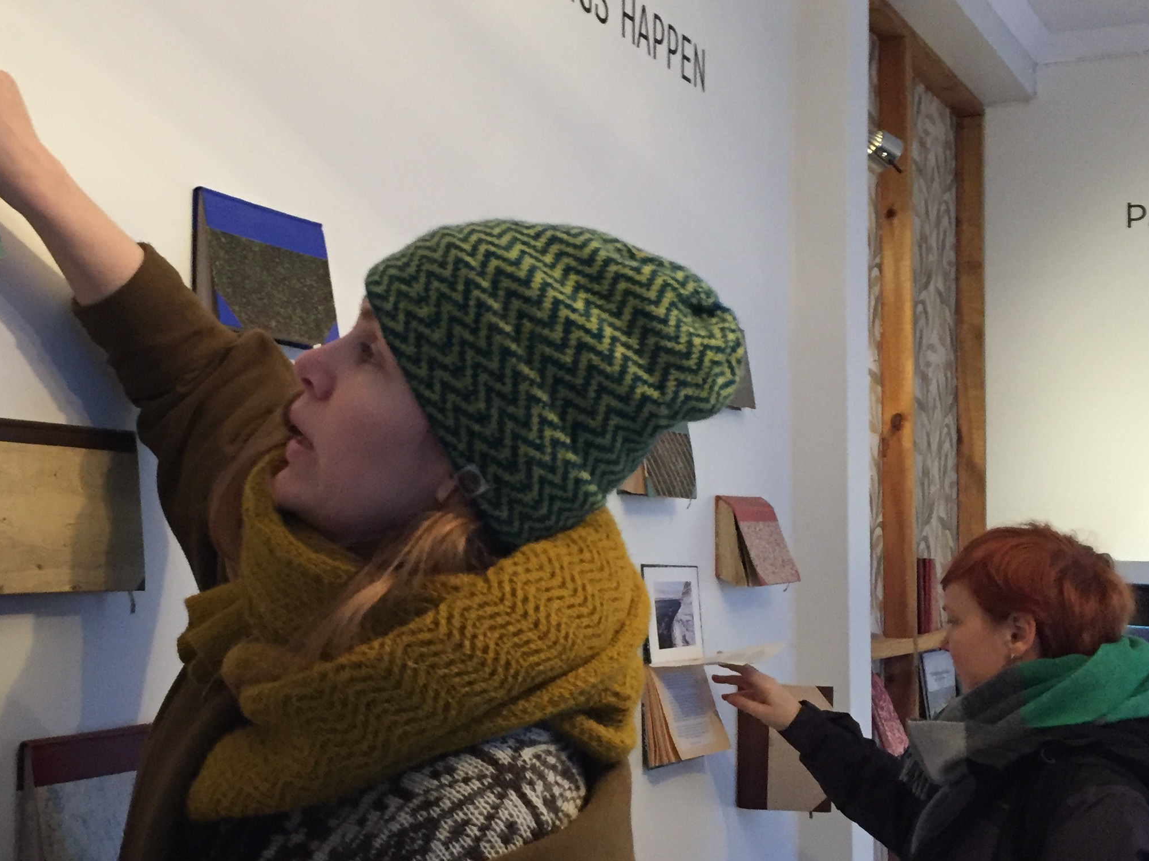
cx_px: 390
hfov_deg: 40.0
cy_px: 465
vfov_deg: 30.9
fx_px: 1560
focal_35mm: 47
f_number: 2.2
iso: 250
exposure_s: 1/20
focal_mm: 4.15
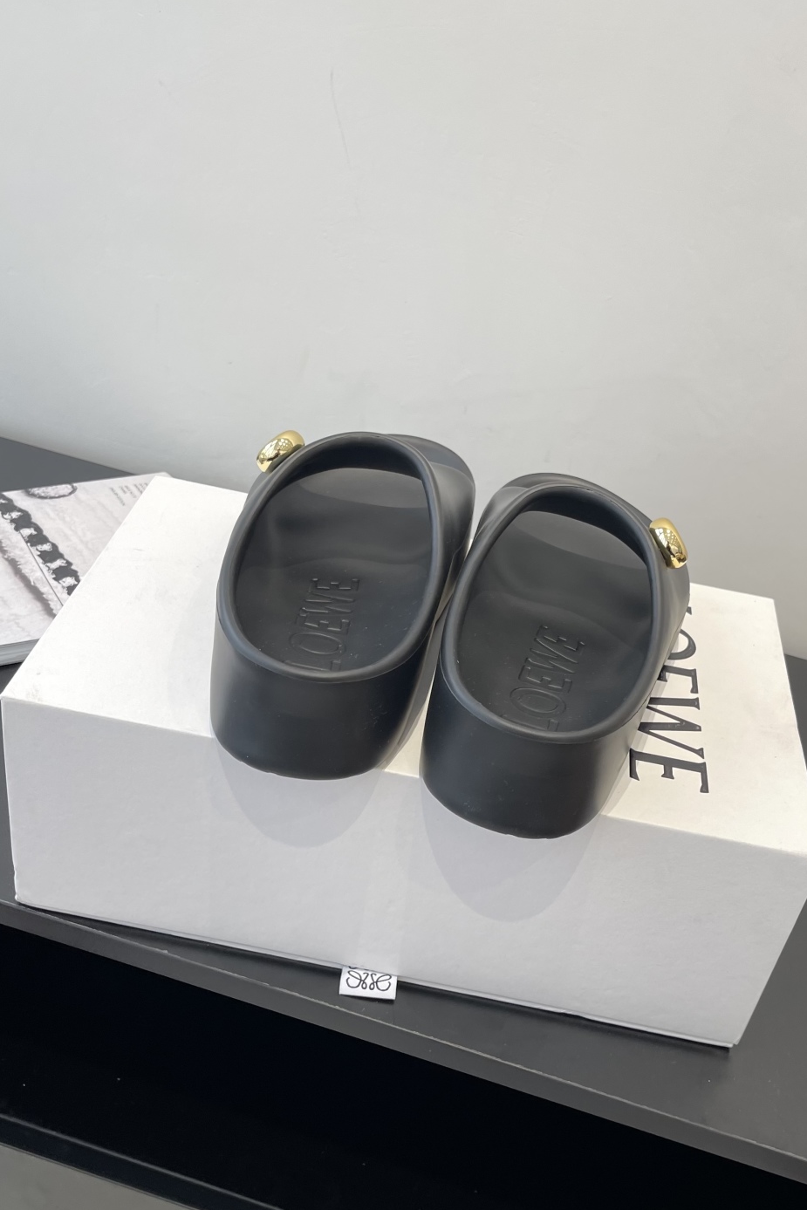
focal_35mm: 27
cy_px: 619
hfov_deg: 47.9
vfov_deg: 67.4
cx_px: 422
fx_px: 908
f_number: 1.6
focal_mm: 5.1
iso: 50
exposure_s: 1/121
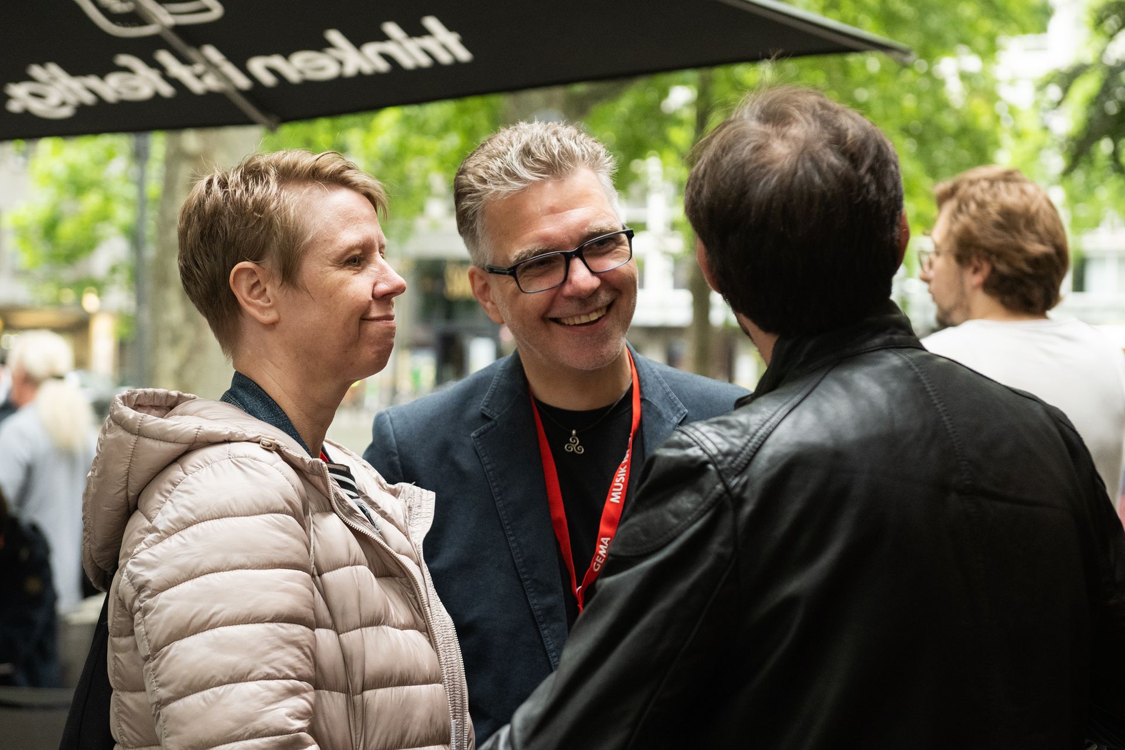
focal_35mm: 70
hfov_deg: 28.8
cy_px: 375
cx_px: 562
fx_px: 2187
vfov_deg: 19.5
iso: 1600
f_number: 4.5
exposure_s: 1/125
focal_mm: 70
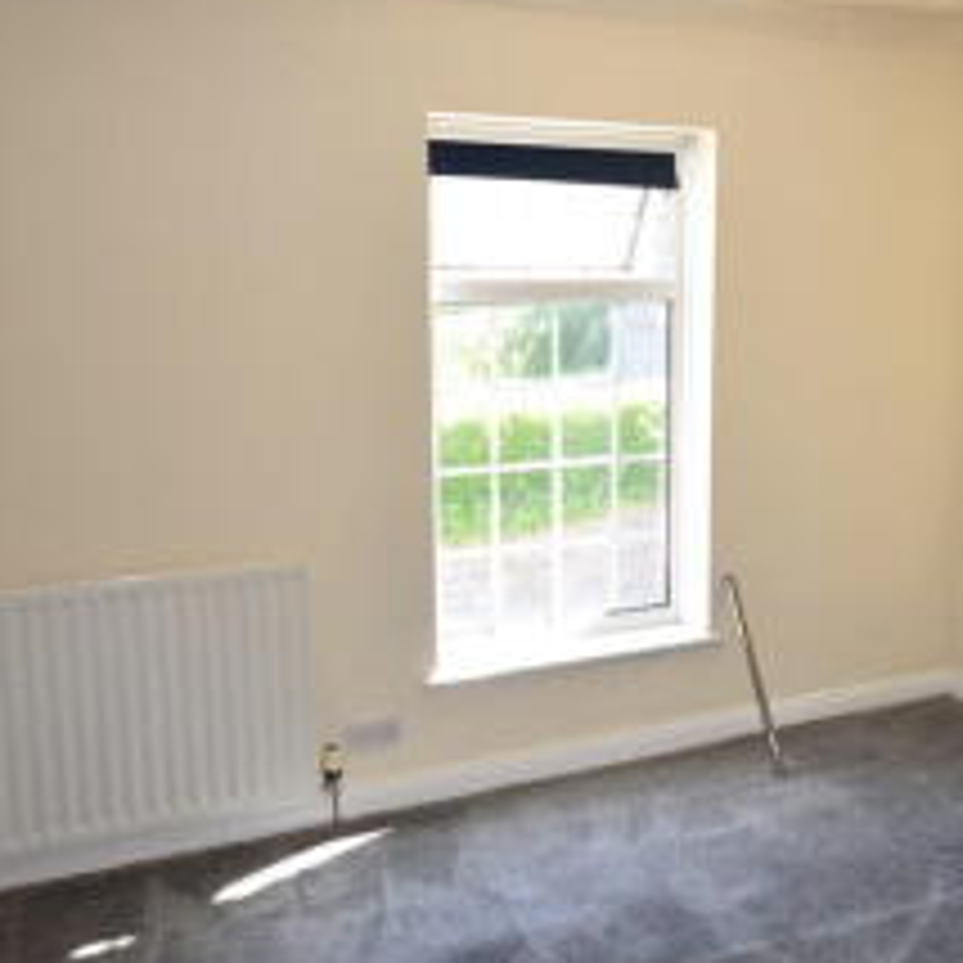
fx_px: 1070
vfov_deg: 48.4
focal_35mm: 34
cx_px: 594
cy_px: 430
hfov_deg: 48.1
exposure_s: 1/125
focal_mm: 12
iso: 640
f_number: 5.6
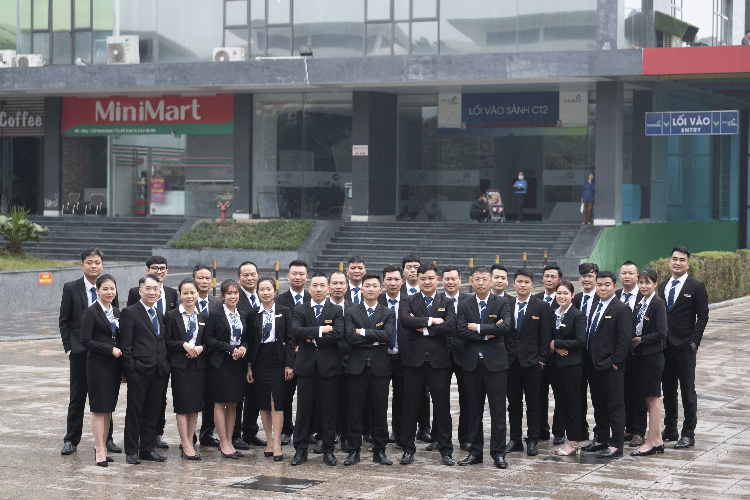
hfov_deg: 27.0
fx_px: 1562
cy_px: 250
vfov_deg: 18.2
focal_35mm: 75
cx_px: 375
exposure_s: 1/100
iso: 200
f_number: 2.8
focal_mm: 50
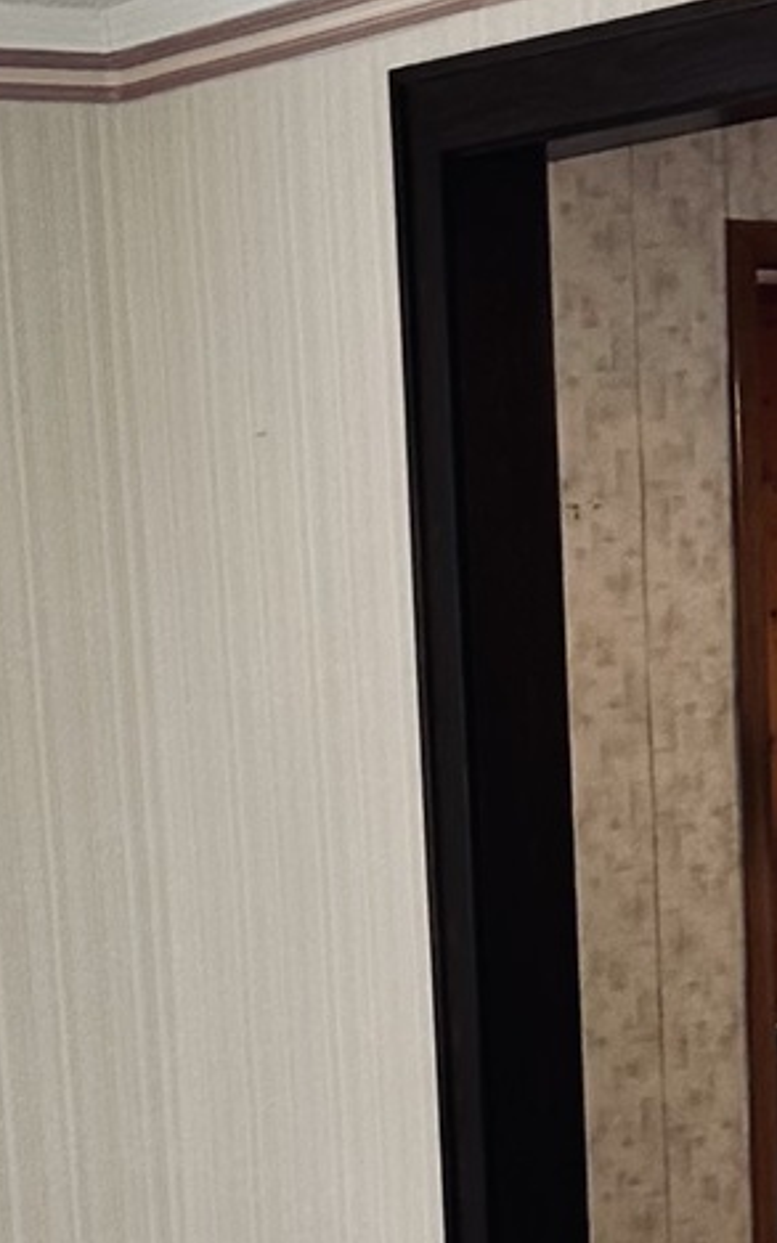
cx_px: 766
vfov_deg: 15.9
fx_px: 4236
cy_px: 1588
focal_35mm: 125
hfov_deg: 10.4
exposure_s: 1/60
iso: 125
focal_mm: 6.86
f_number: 1.78
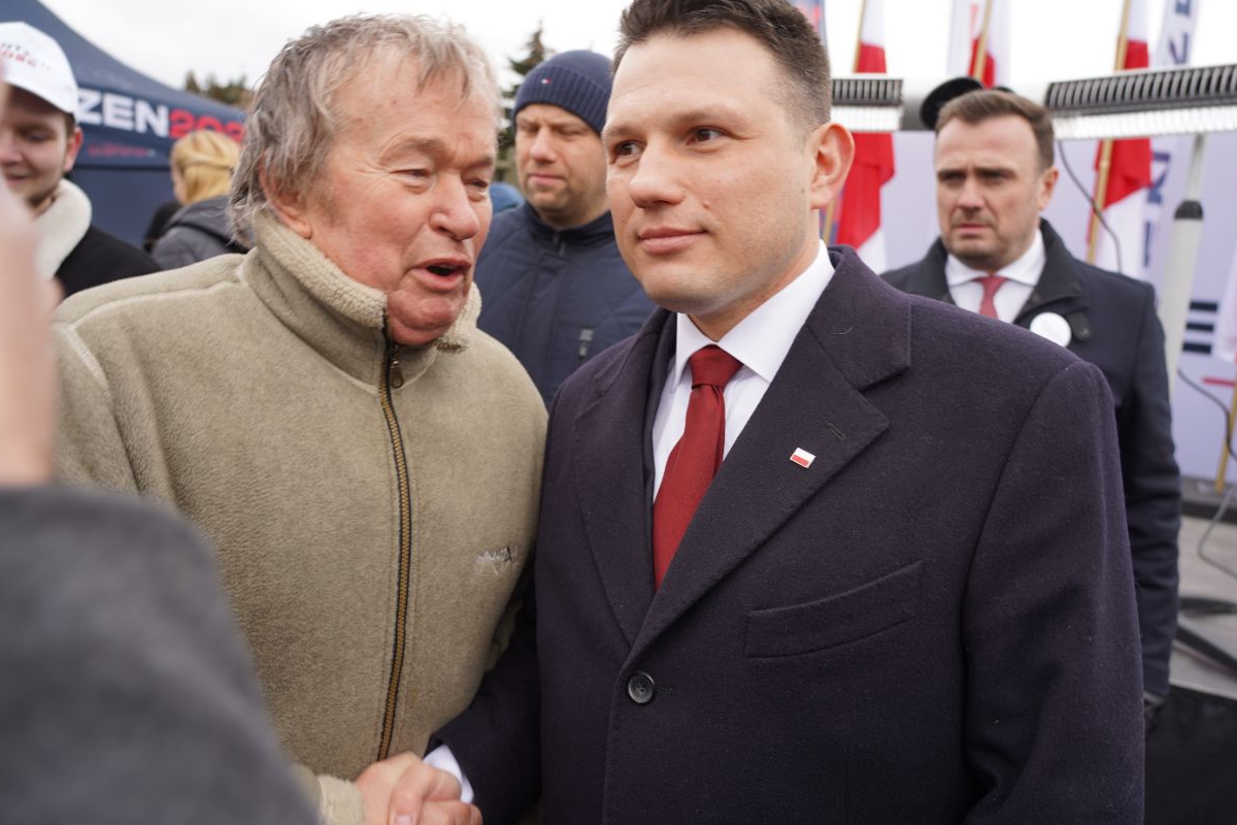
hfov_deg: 69.4
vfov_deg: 49.5
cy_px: 399
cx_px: 631
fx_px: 893
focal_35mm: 26
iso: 100
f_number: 4
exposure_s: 1/100
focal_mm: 24
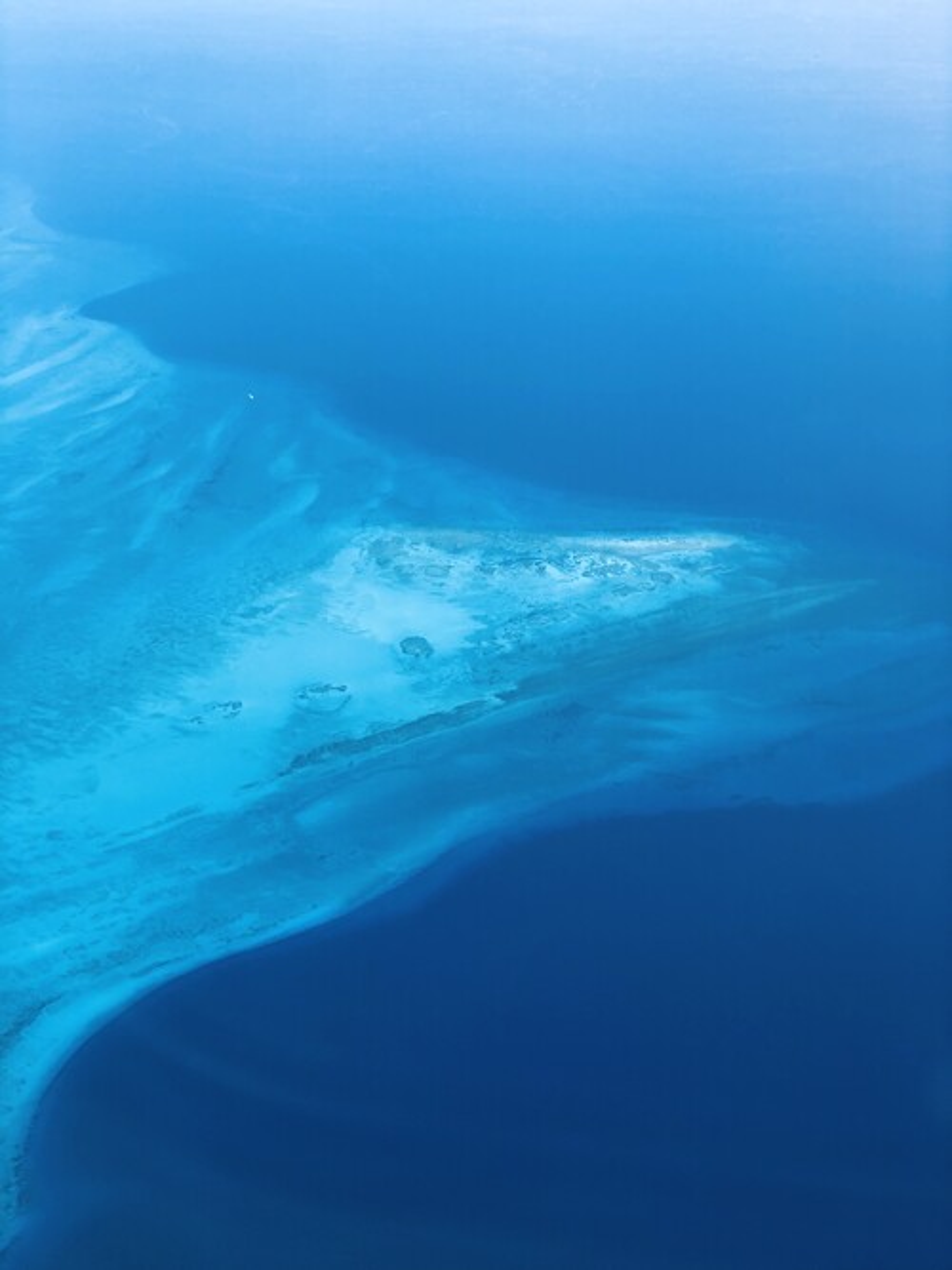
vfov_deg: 33.8
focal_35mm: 57
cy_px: 635
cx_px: 476
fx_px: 2091
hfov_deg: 25.7
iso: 20
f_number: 2.8
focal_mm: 6.6
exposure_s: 1/676
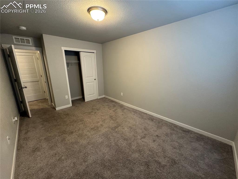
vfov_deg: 85.6
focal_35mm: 14
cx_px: 119
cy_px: 90
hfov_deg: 102.1
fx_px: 96
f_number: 2.2
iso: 640
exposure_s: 1/60
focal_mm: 2.22
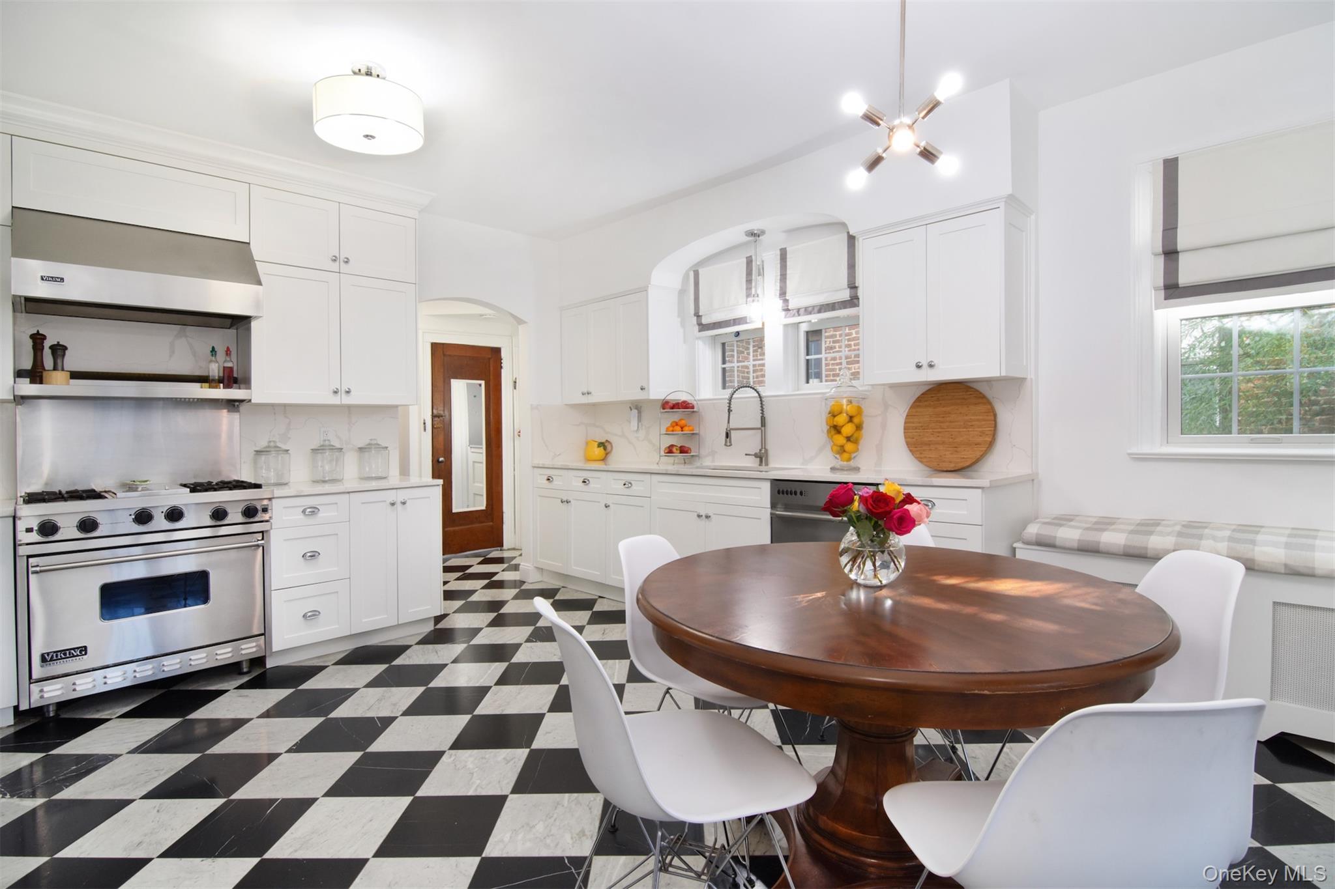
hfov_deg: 95.0
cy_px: 444
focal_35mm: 16
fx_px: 612
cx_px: 668
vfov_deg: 72.0
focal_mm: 11
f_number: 11
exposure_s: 1/30
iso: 640
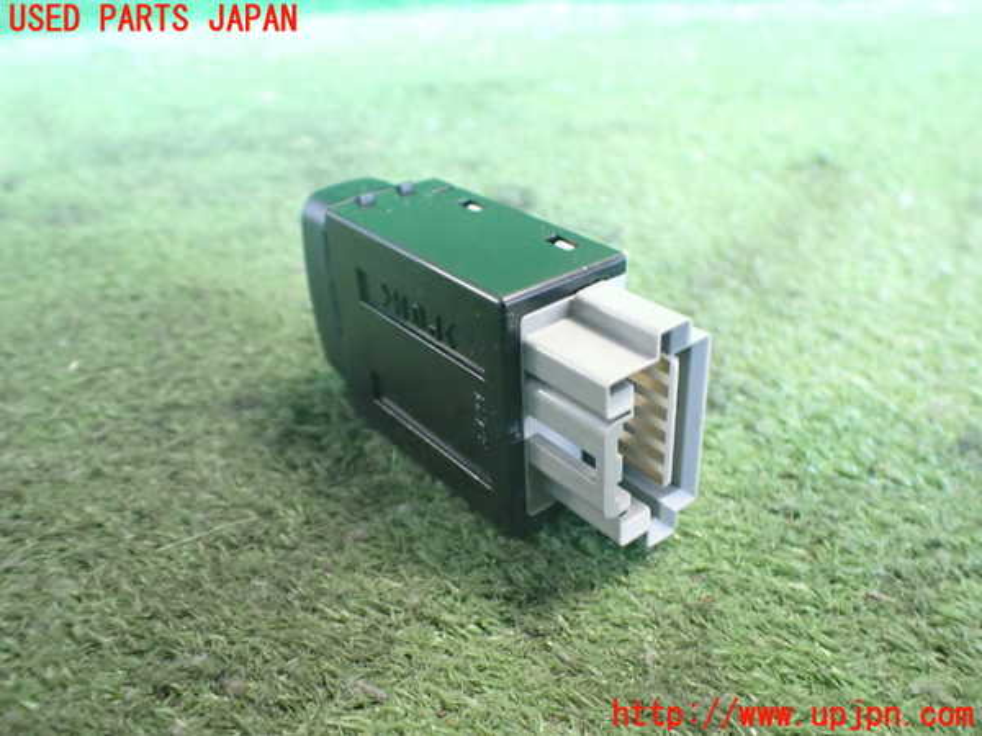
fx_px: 851
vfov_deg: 46.8
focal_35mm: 30
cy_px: 368
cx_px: 491
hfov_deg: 60.0
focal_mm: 5.4
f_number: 2.3
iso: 800
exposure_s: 1/30
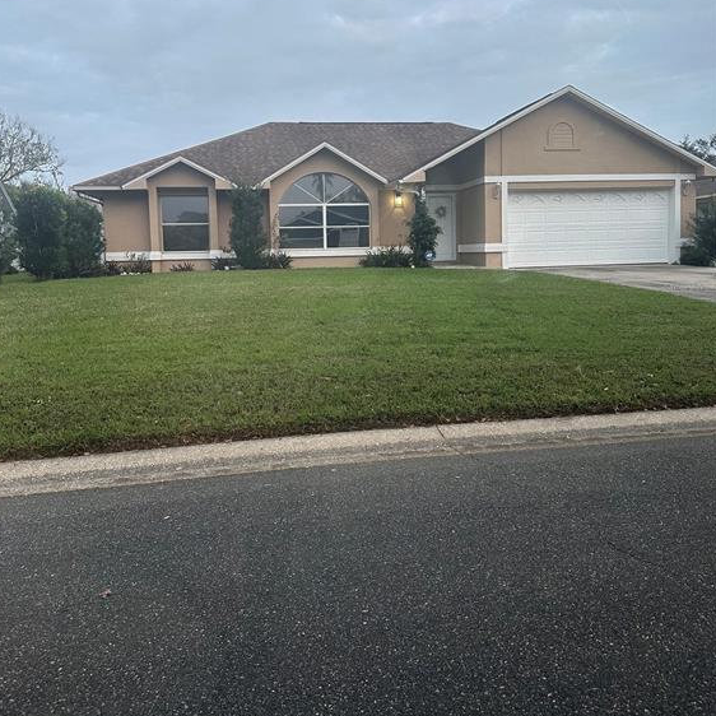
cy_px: 287
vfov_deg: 55.2
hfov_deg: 55.6
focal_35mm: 29
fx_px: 679
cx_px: 354
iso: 200
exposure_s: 1/121
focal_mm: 6.86
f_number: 1.78
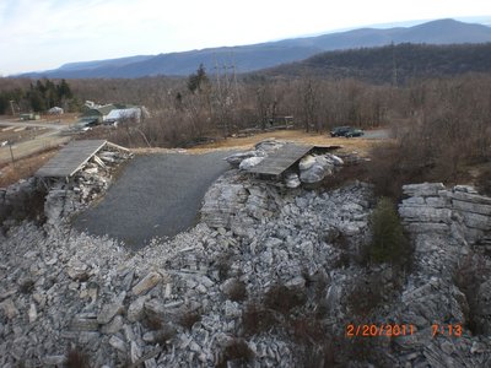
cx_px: 246
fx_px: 539
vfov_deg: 37.7
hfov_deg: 49.0
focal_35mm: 38
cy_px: 184
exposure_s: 1/250
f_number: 4.4
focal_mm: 6.3
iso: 50
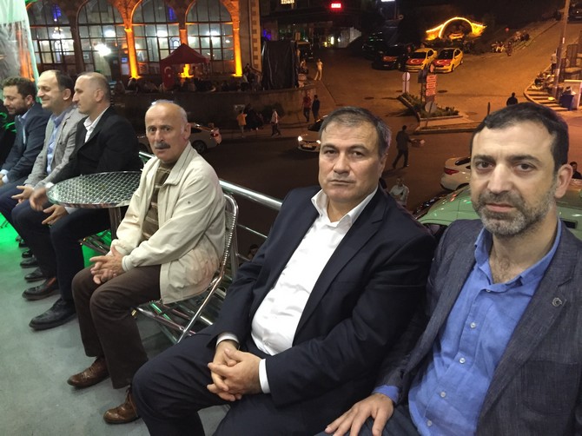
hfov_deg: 61.7
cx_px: 291
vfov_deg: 48.2
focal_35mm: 29
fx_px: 487
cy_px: 218
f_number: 2.2
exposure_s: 1/17
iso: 320
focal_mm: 4.15
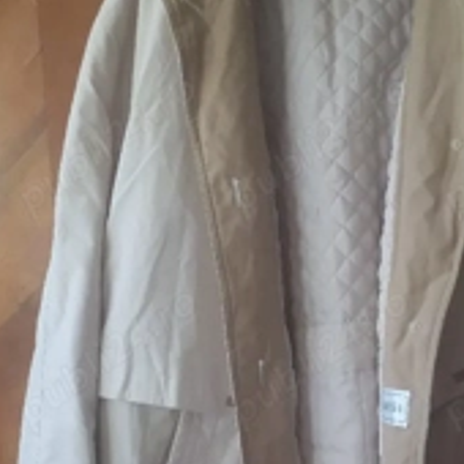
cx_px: 374
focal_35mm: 56
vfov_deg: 29.6
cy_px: 390
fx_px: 849
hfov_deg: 29.8
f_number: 1.9
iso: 64
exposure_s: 1/33
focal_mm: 3.6
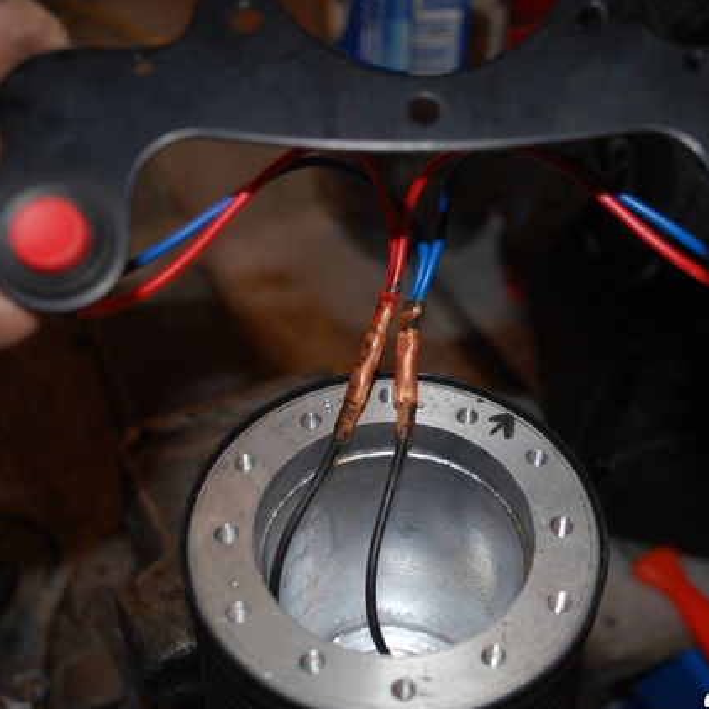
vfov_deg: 29.6
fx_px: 1344
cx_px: 454
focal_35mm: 58
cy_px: 356
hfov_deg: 29.4
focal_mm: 30
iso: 200
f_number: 4.8
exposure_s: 1/60
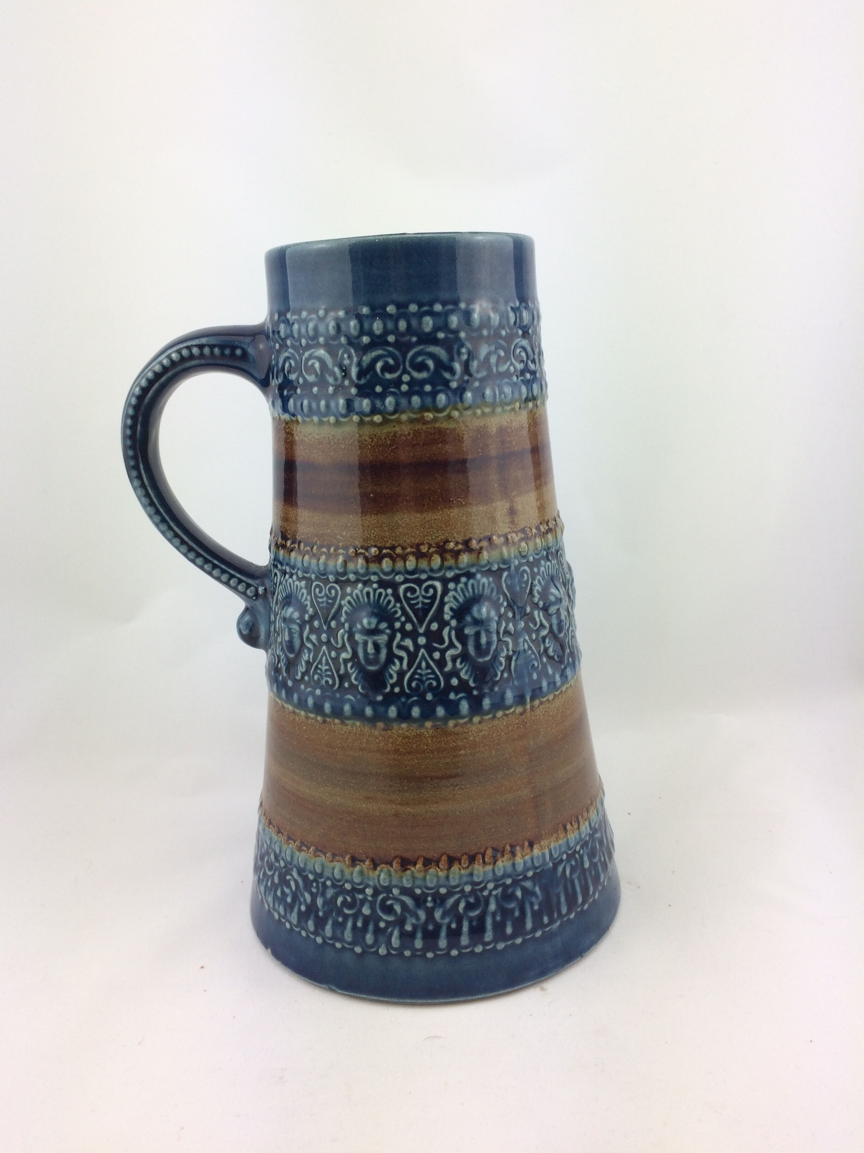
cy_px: 576
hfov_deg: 48.2
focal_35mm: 29
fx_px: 965
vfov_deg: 61.7
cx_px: 432
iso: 32
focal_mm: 4.15
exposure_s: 1/238
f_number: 2.2
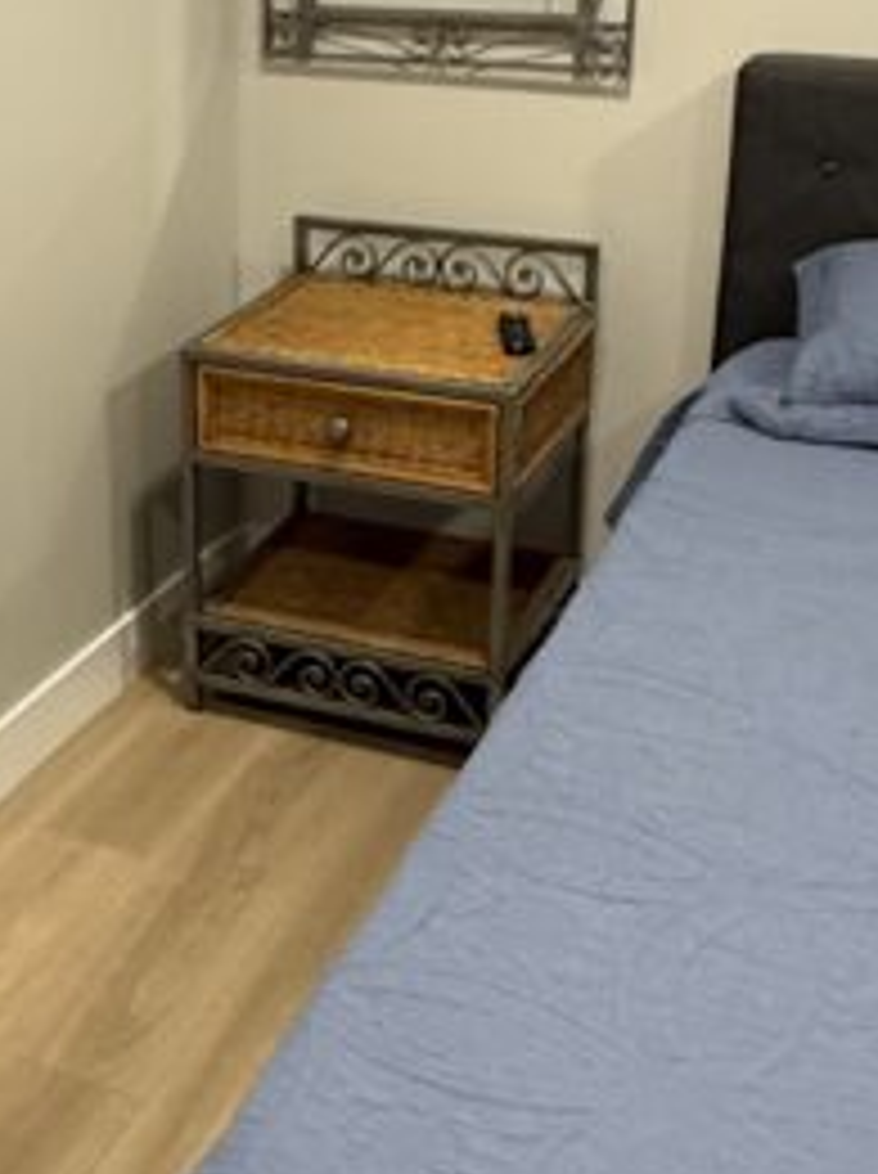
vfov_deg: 34.7
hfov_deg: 26.1
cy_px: 409
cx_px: 203
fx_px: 1865
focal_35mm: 55
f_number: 2.2
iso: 250
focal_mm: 2.22
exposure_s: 1/60
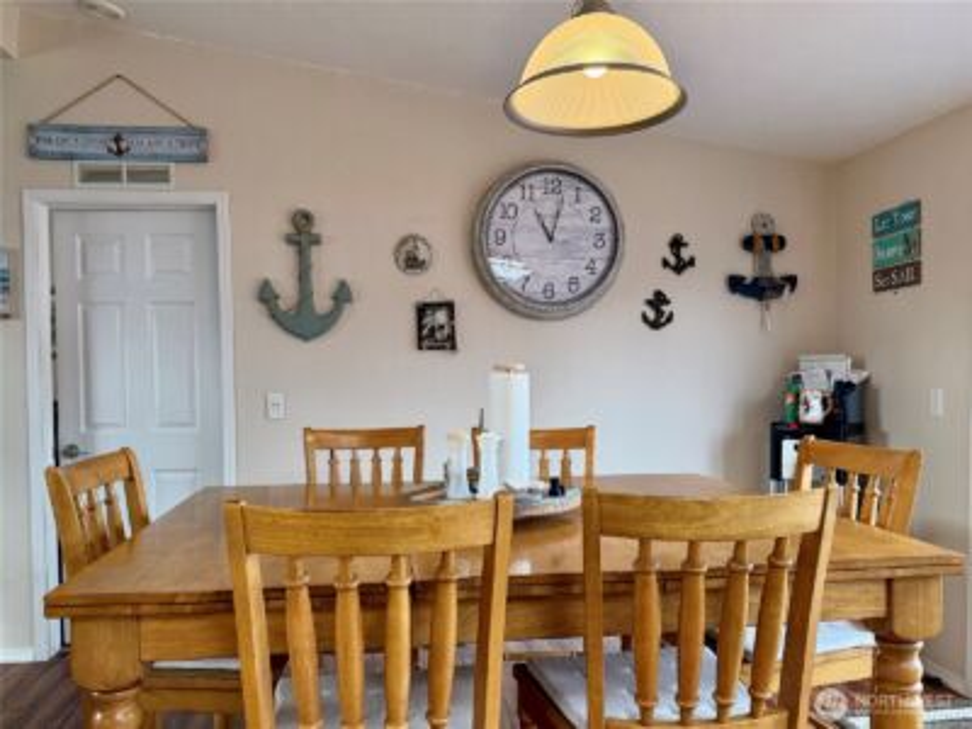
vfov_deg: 56.8
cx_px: 486
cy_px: 364
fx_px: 674
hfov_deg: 71.6
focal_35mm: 24
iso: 160
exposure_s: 1/120
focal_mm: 6.76
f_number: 1.78
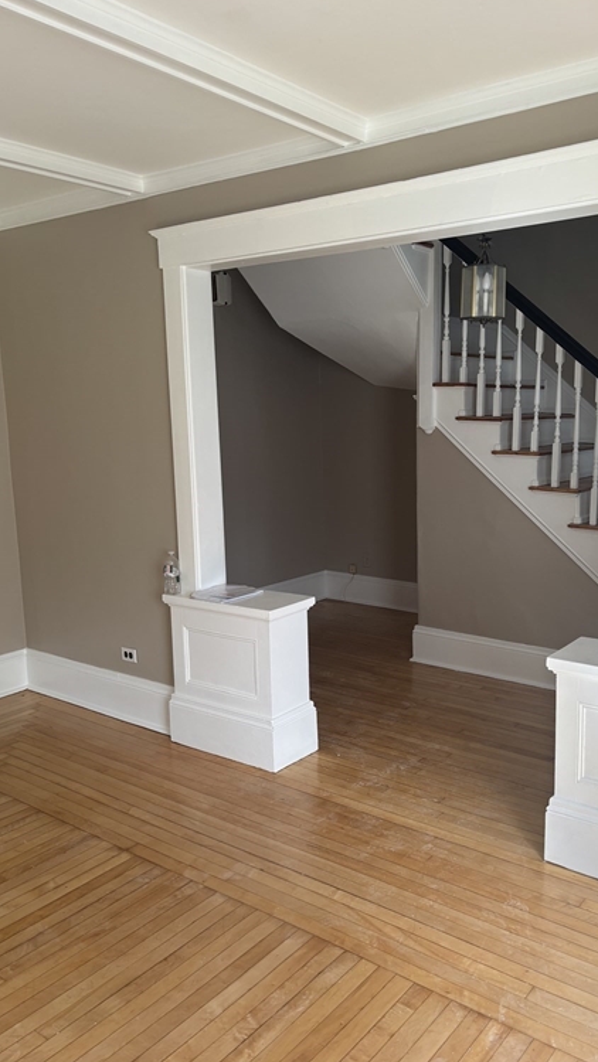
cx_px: 363
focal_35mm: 29
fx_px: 817
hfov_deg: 40.0
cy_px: 534
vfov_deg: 66.1
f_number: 1.6
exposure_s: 1/121
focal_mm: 5.96
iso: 64
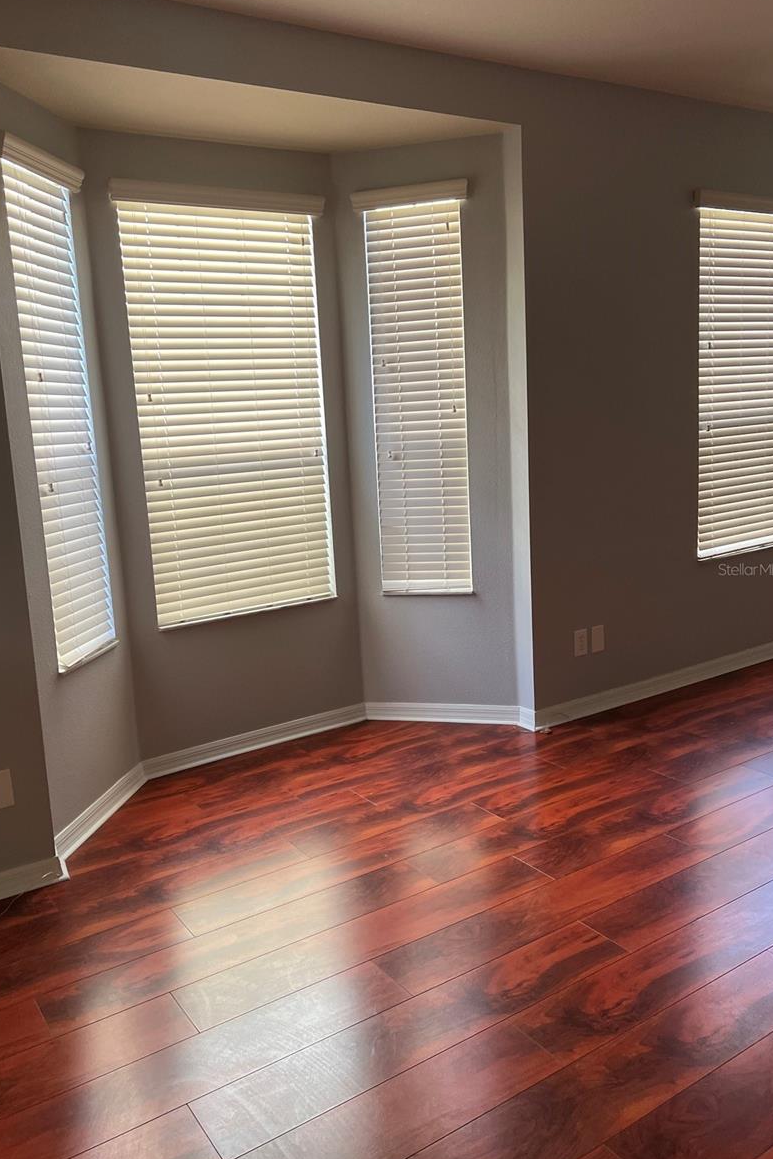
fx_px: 901
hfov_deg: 46.3
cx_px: 339
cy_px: 569
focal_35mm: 28
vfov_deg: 65.5
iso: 125
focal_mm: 5.7
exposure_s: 1/121
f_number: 1.5
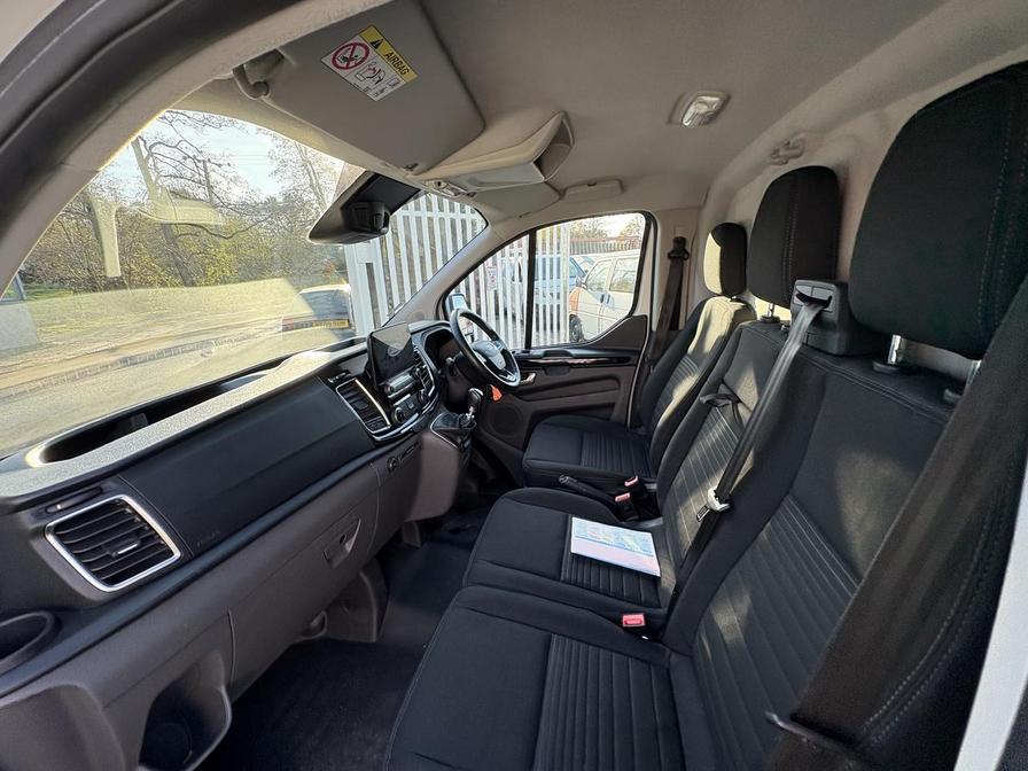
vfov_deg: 85.7
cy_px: 386
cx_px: 514
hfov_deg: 102.1
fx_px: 416
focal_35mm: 14
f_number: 2.2
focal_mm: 2.22
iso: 100
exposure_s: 1/136
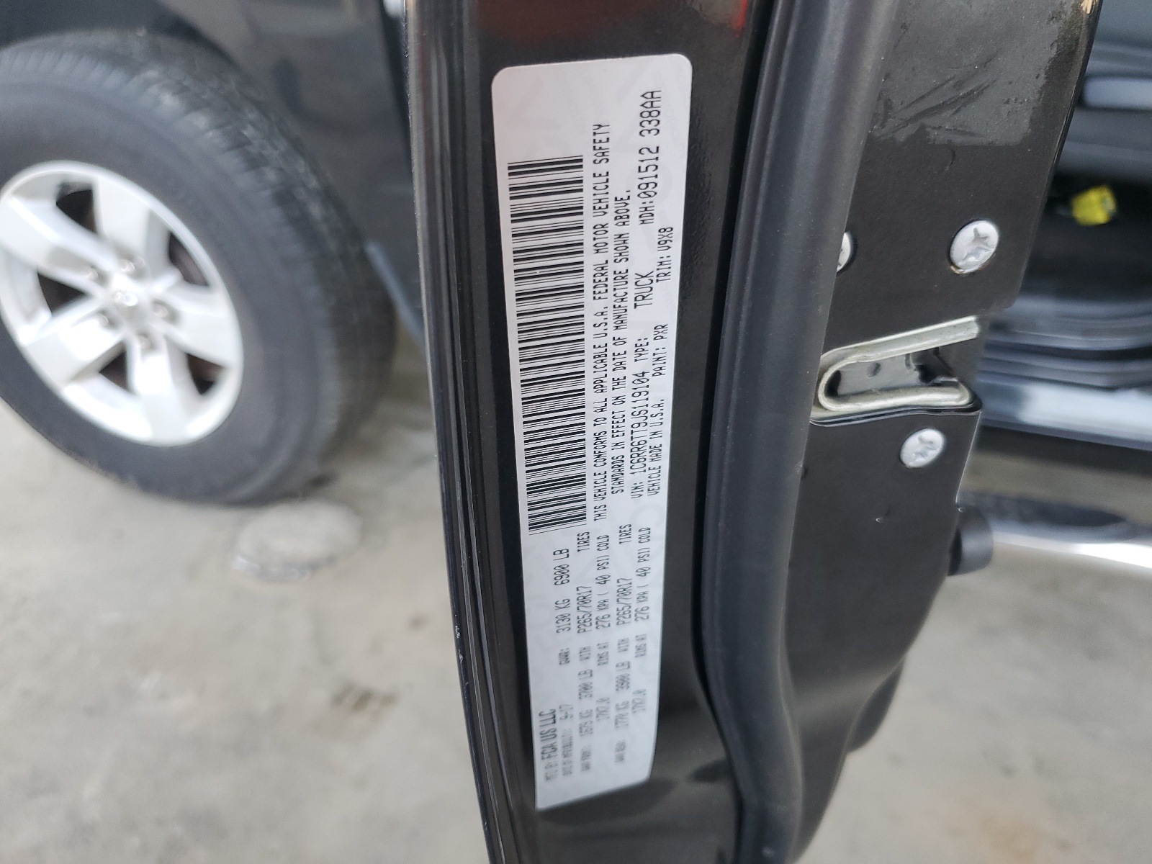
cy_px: 432
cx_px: 576
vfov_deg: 53.1
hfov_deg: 67.3
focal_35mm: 26
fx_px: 865
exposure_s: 1/120
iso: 84
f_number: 1.5
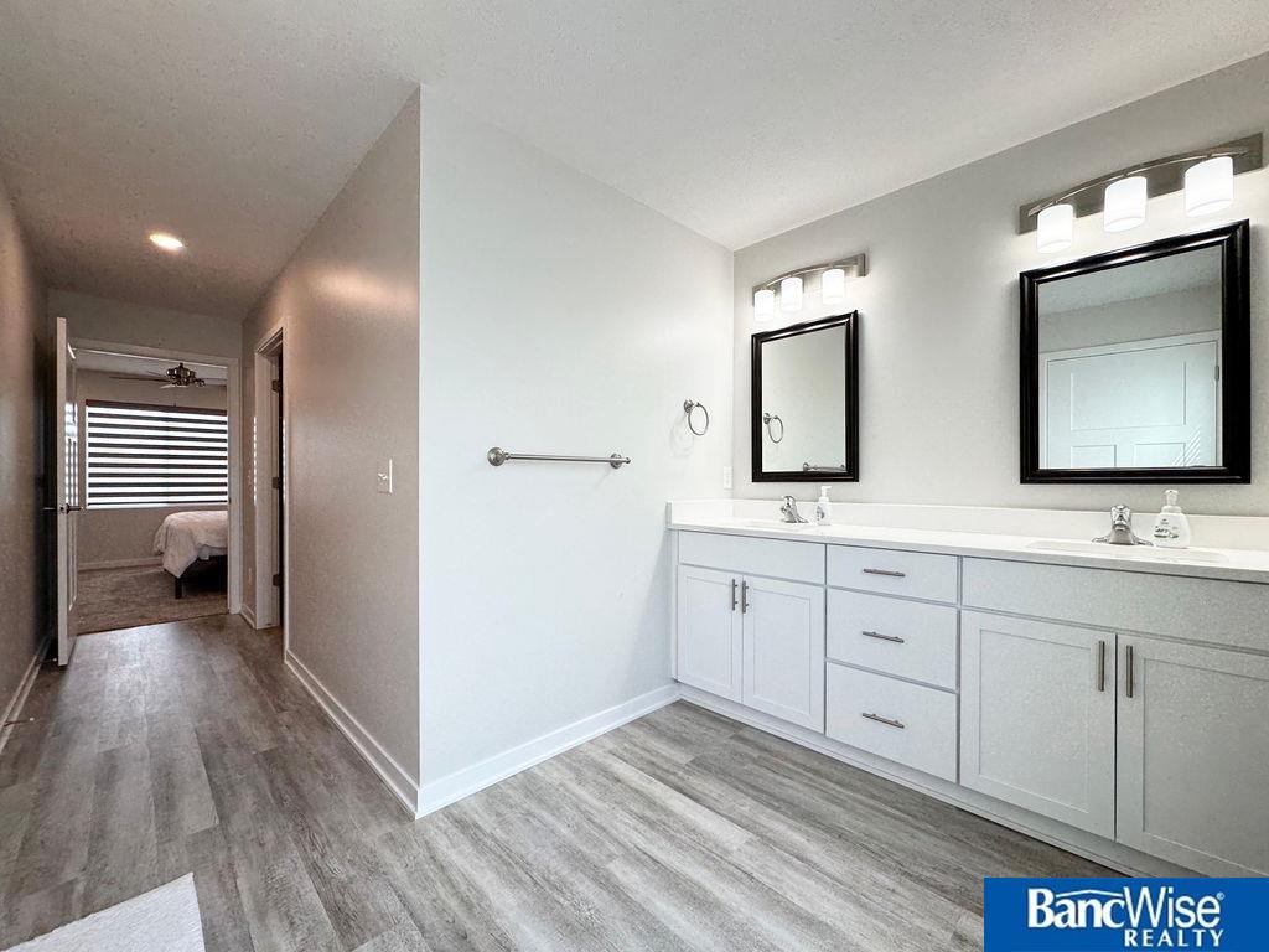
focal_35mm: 14
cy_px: 476
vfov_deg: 85.7
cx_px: 634
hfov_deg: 102.1
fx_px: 513
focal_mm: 2.22
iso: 50
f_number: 2.2
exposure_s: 1/120
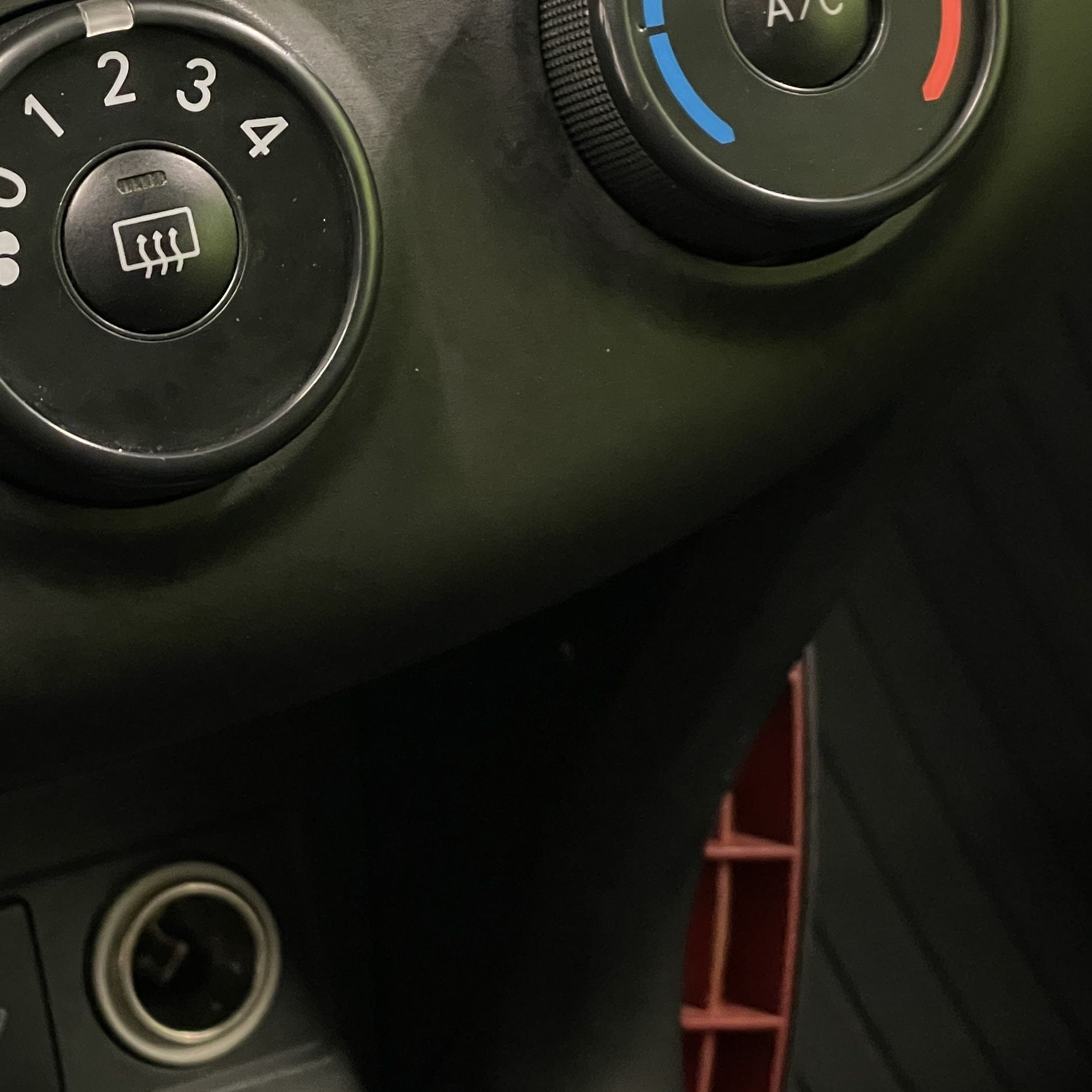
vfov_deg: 17.5
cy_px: 354
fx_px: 3533
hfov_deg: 17.2
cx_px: -1
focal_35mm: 99
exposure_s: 1/50
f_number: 2
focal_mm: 6
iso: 800
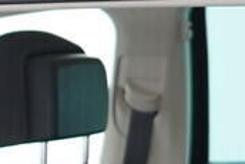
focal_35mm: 214
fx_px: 1458
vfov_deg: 6.1
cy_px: 439
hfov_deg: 9.1
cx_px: -221
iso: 200
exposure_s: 1/40
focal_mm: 24
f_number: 2.8
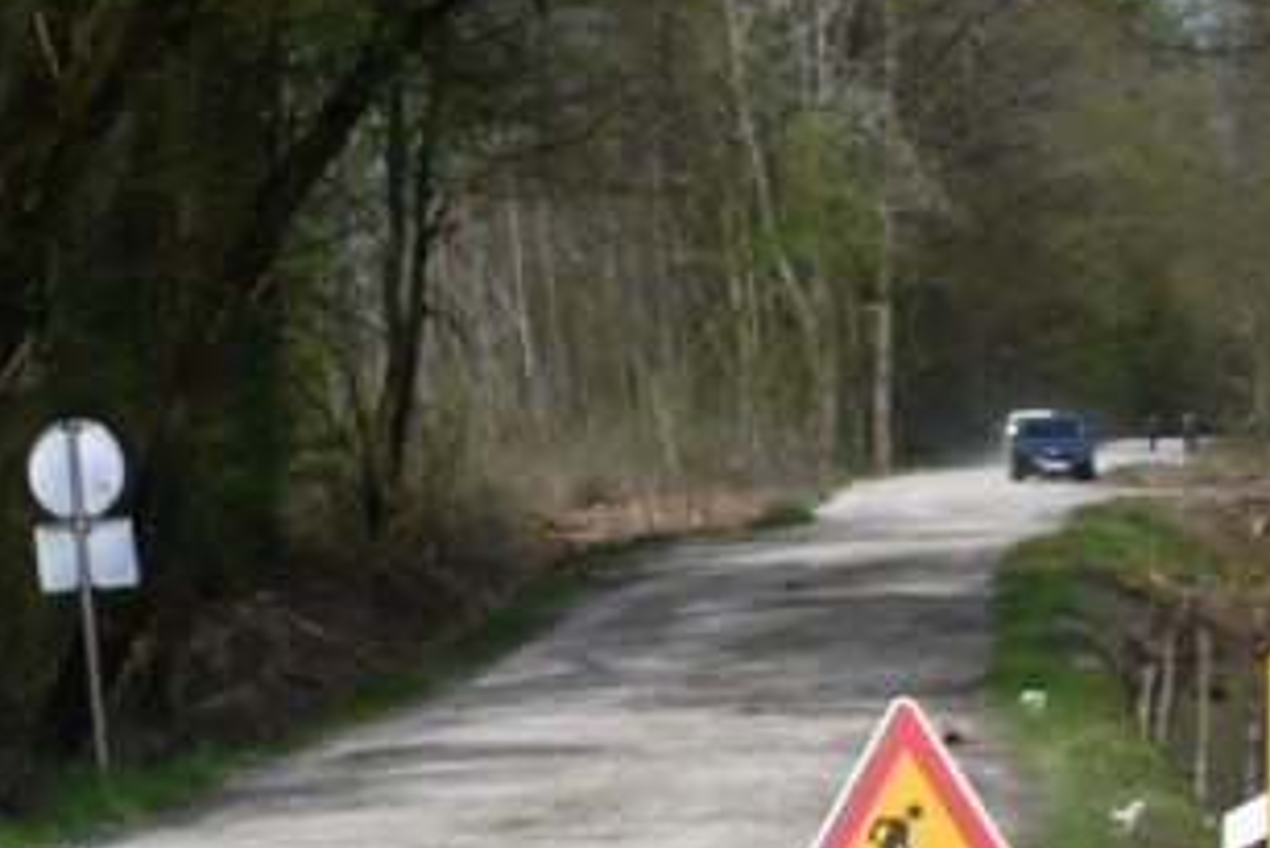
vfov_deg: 5.9
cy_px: 1336
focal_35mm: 232
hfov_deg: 8.8
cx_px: 1477
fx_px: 8188
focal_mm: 62
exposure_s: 1/1600
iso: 640
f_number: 10
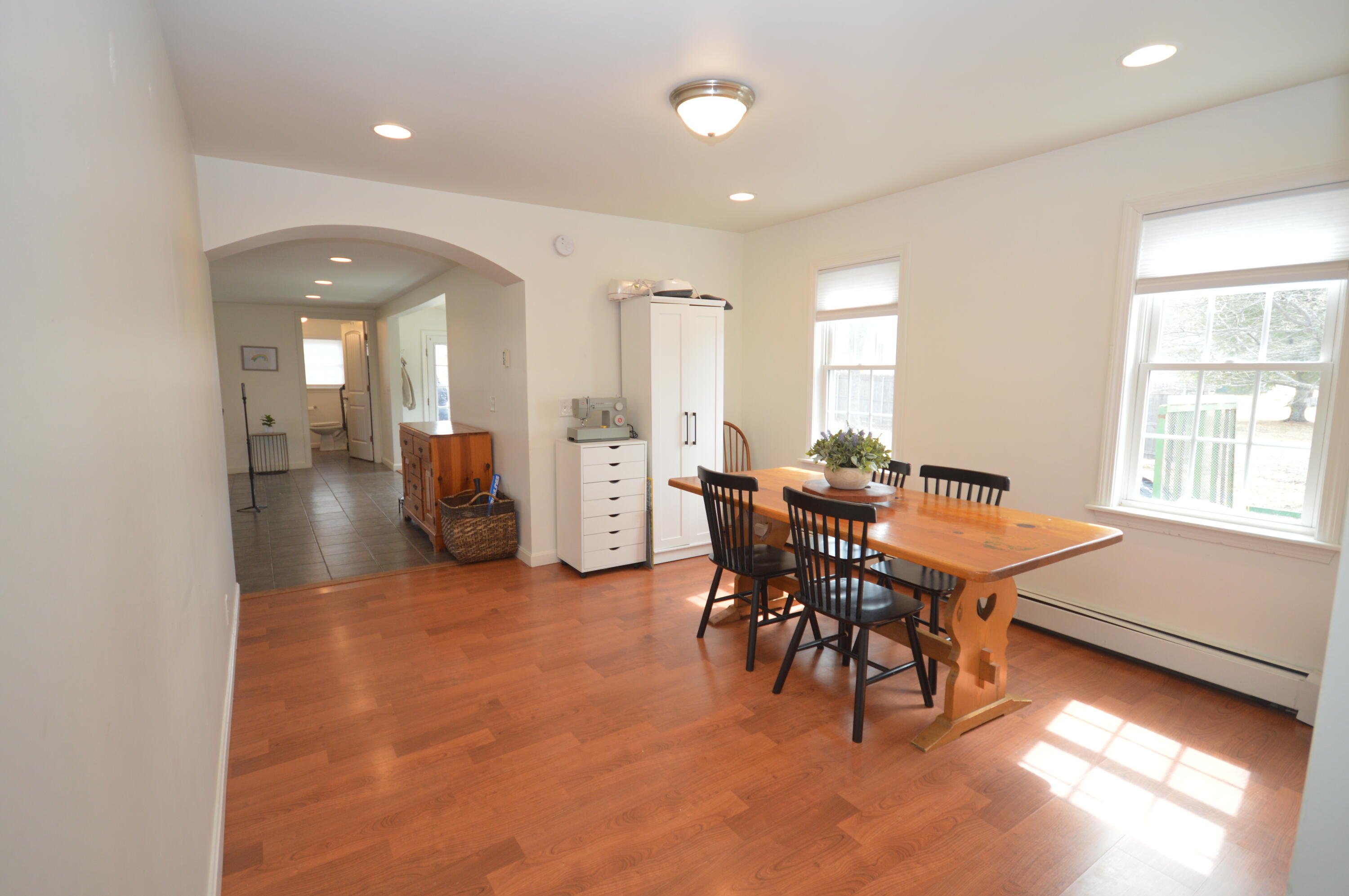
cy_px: 448
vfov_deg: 71.9
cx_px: 674
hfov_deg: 95.0
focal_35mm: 16
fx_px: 618
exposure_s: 1/80
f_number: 4.5
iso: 400
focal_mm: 11
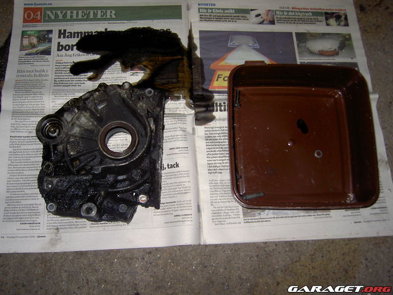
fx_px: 386
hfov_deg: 54.0
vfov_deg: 41.8
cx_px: 196
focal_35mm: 34
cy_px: 148
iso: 100
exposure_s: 1/60
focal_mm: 5.6
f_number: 2.8
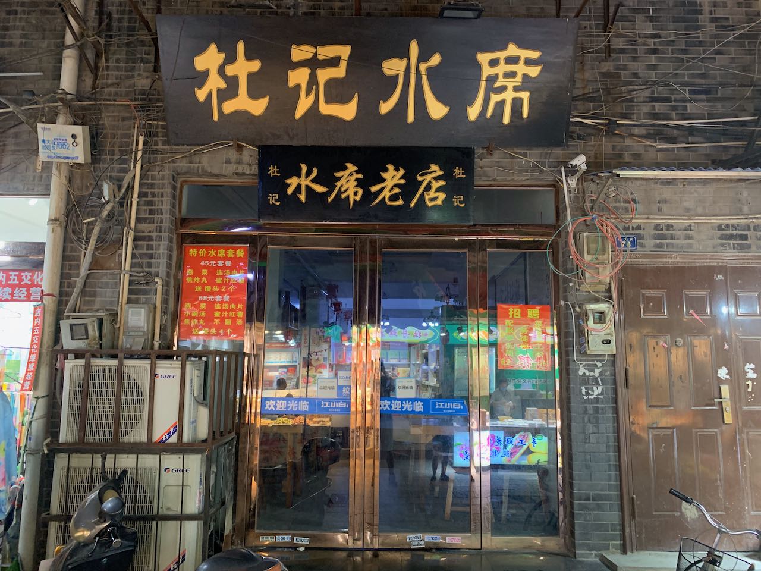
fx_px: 572
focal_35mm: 26
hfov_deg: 67.3
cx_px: 380
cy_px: 286
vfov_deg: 53.1
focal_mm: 4.25
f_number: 1.8
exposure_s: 1/33
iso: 250
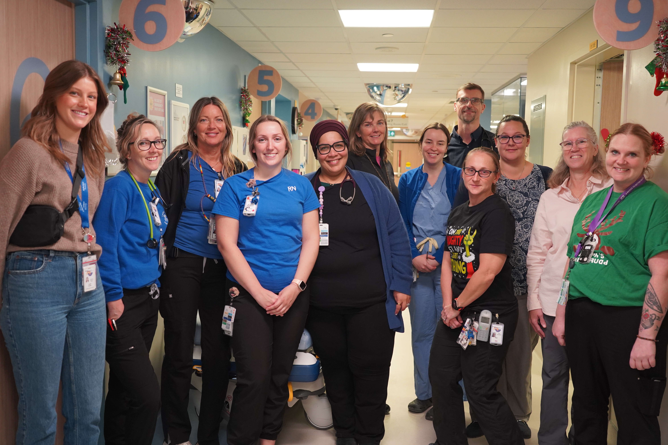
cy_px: 222
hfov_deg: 51.9
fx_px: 687
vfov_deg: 35.9
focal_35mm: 37
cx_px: 334
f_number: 4
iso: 2500
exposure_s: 1/160
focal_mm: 37
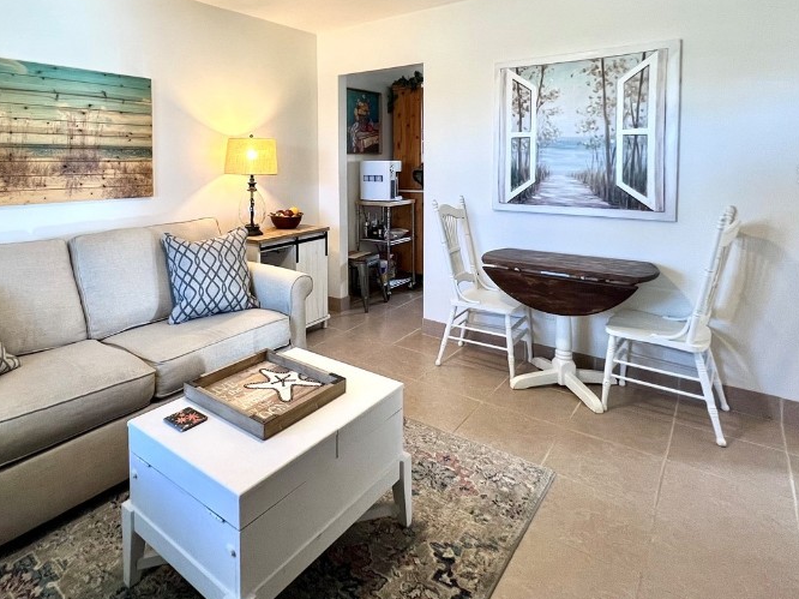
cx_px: 296
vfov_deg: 63.3
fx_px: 461
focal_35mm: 20
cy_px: 174
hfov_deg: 80.2
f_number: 1.8
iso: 200
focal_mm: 1.57
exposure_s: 1/120
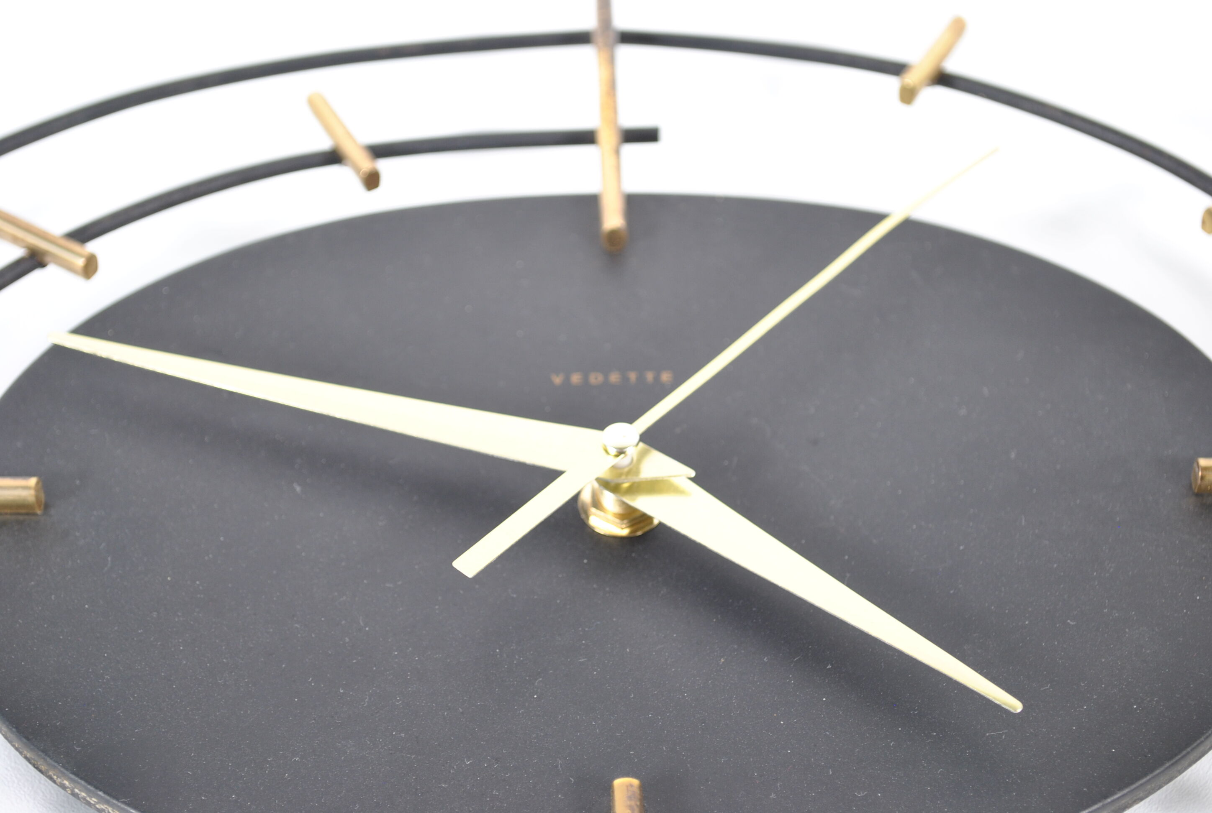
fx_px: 2277
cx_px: 606
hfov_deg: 29.8
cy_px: 406
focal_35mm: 68
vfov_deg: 20.3
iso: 200
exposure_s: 1/30
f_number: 5.6
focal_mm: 45
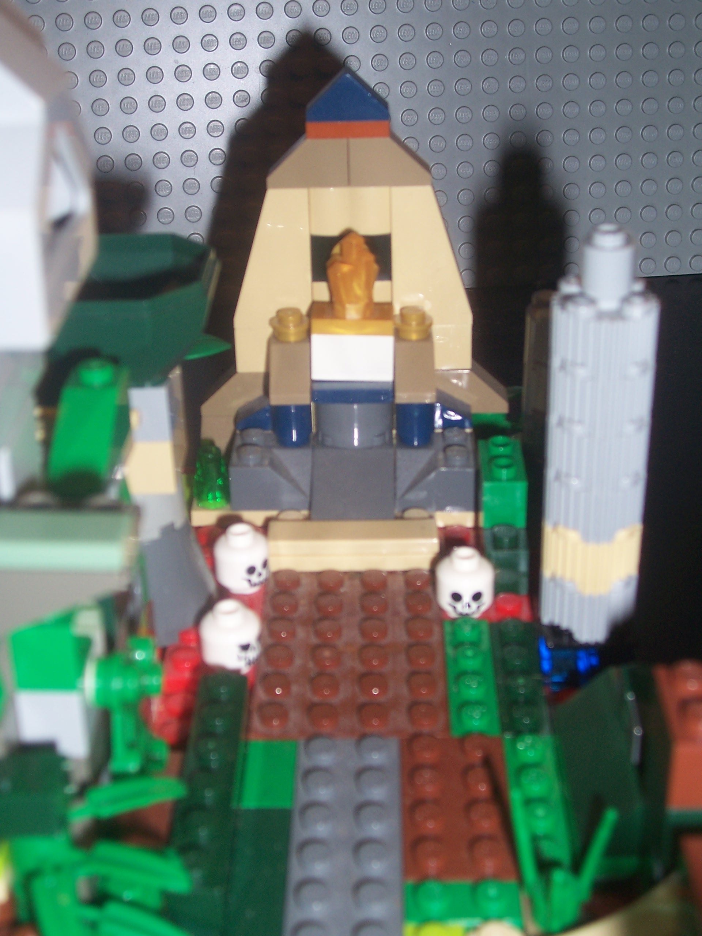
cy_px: 468
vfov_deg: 36.2
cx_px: 351
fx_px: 1433
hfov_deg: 27.5
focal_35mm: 53
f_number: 3.4
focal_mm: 8.6
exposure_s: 1/60
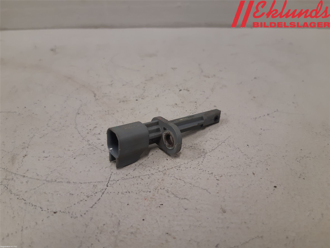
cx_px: 165
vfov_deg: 53.1
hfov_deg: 67.3
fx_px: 248
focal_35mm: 26
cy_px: 124
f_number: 1.7
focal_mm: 3.93
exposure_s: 1/50
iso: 100
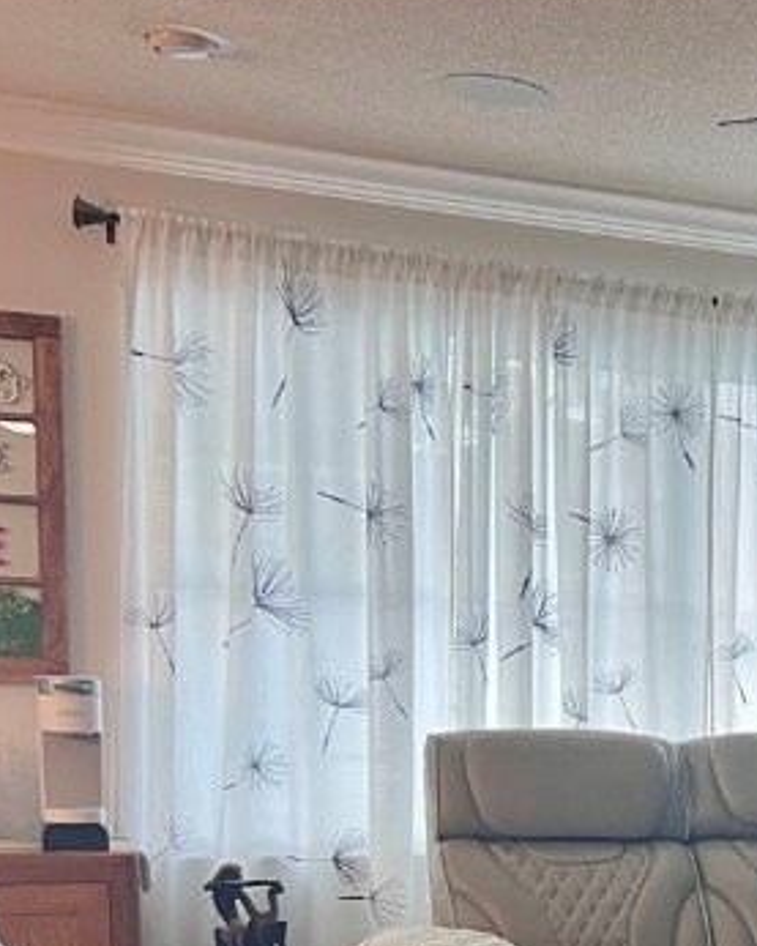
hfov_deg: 18.6
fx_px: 2099
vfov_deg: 24.2
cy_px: 965
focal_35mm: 75
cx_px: 1060
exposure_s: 1/60
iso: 100
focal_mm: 5.7
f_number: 1.5
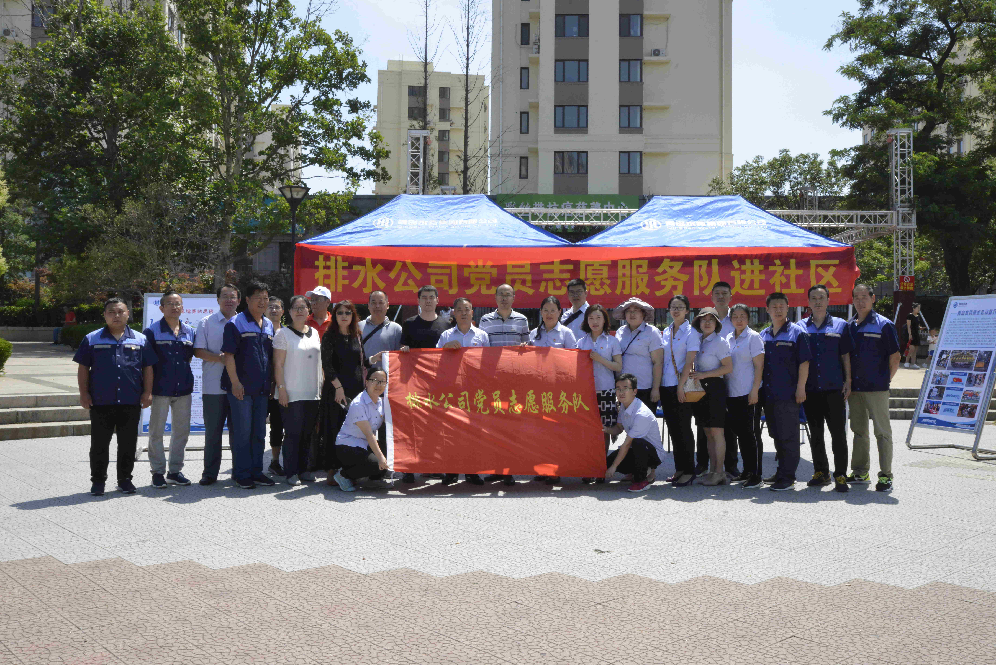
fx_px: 941
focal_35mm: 34
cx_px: 498
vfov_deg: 38.9
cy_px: 332
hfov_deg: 55.8
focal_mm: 34
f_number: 18
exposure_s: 1/1250
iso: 5000
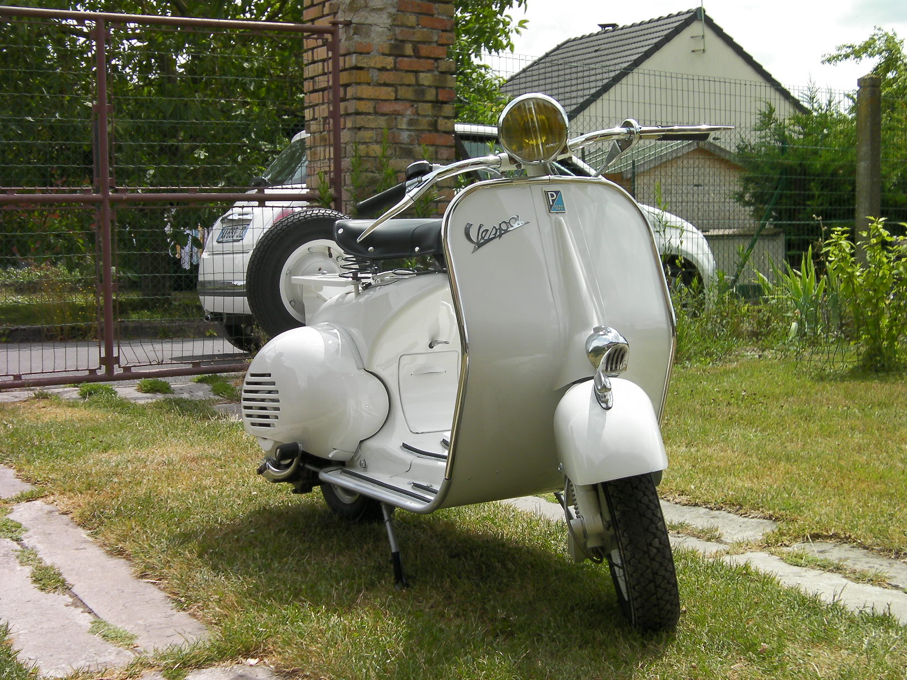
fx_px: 1441
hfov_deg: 34.9
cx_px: 454
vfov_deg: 26.6
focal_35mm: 55
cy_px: 340
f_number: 3.6
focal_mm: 9.7
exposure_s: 1/413
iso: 50
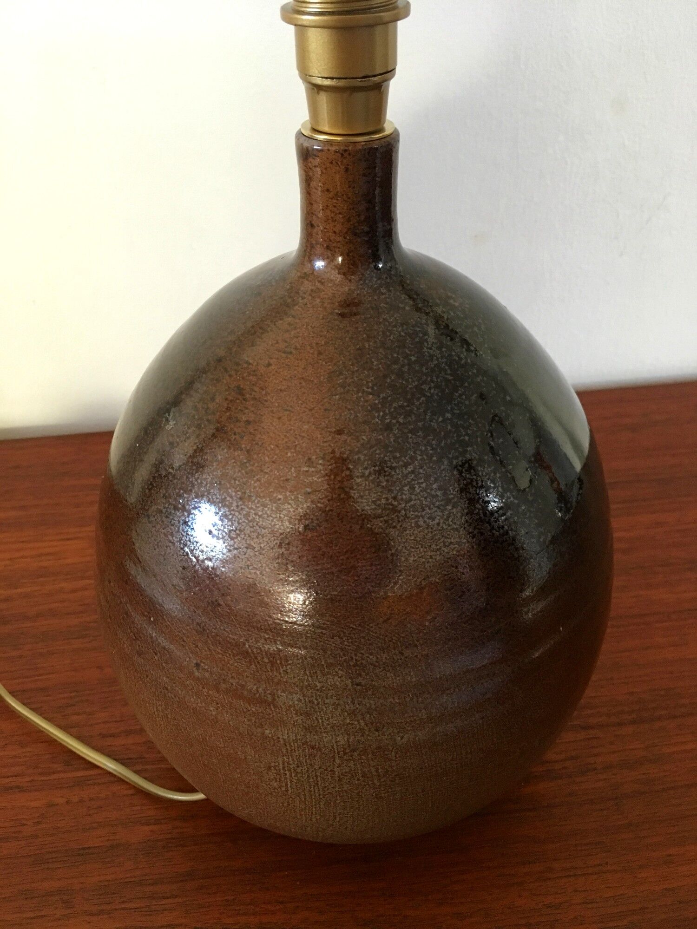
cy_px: 464
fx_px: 779
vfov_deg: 61.7
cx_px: 348
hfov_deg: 48.2
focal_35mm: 29
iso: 200
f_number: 2.2
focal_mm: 4.15
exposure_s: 1/33
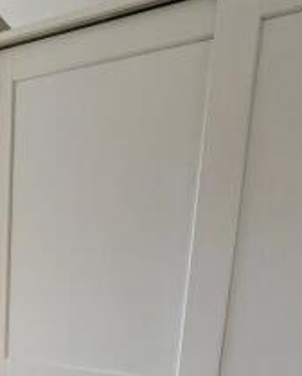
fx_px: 423
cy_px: 352
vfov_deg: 43.0
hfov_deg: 35.0
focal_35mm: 38
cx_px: -11
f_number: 2.2
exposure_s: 1/313
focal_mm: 1.83
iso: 59
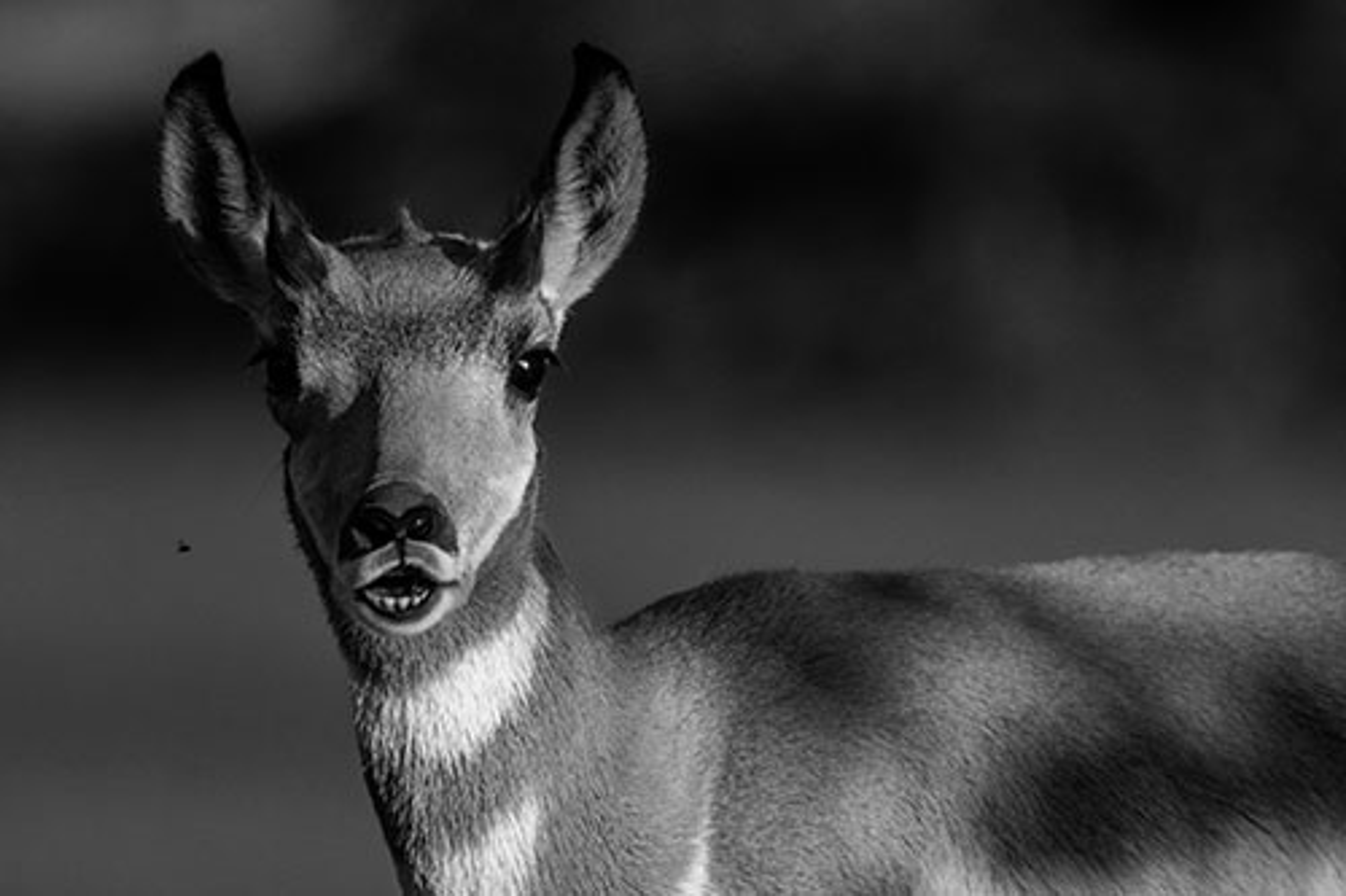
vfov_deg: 1.1
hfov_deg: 1.7
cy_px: 448
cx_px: 673
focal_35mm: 1200
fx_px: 44849
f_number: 13
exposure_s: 1/1250
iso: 1600
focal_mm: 1200
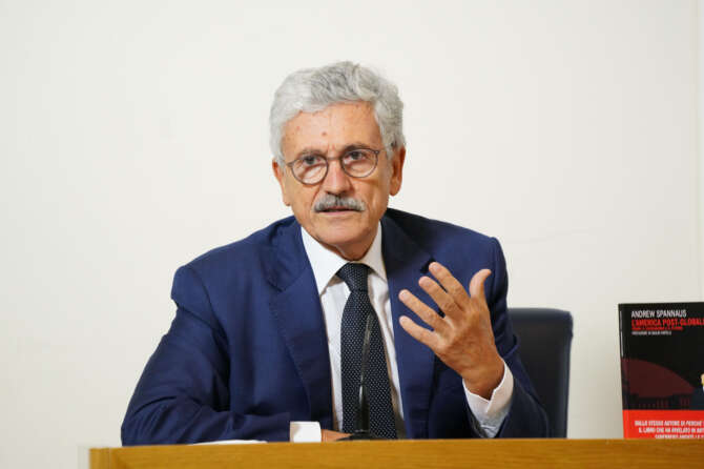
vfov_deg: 4.9
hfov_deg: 7.3
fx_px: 5512
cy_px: 234
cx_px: 352
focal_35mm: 282
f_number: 5.6
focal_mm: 282
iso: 6400
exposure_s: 1/160
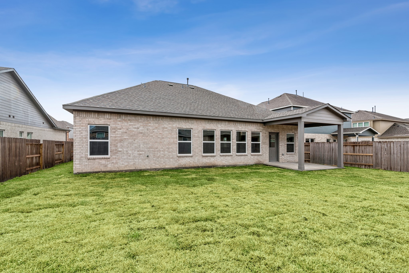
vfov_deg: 73.8
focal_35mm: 16
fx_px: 182
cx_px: 204
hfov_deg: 96.7
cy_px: 136
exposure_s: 1/100
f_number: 9
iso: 100
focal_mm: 16
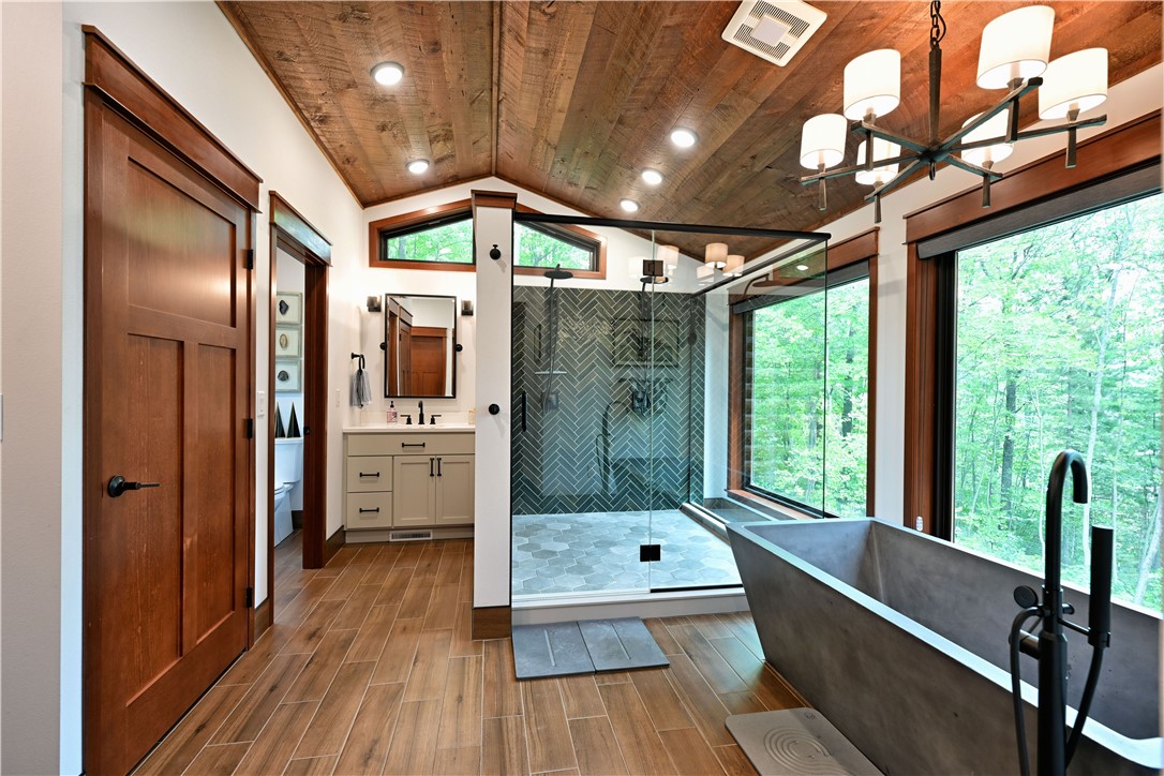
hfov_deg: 96.7
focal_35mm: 16
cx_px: 582
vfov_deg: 73.7
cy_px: 388
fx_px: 517
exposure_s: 1/15
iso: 400
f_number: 5.6
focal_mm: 16
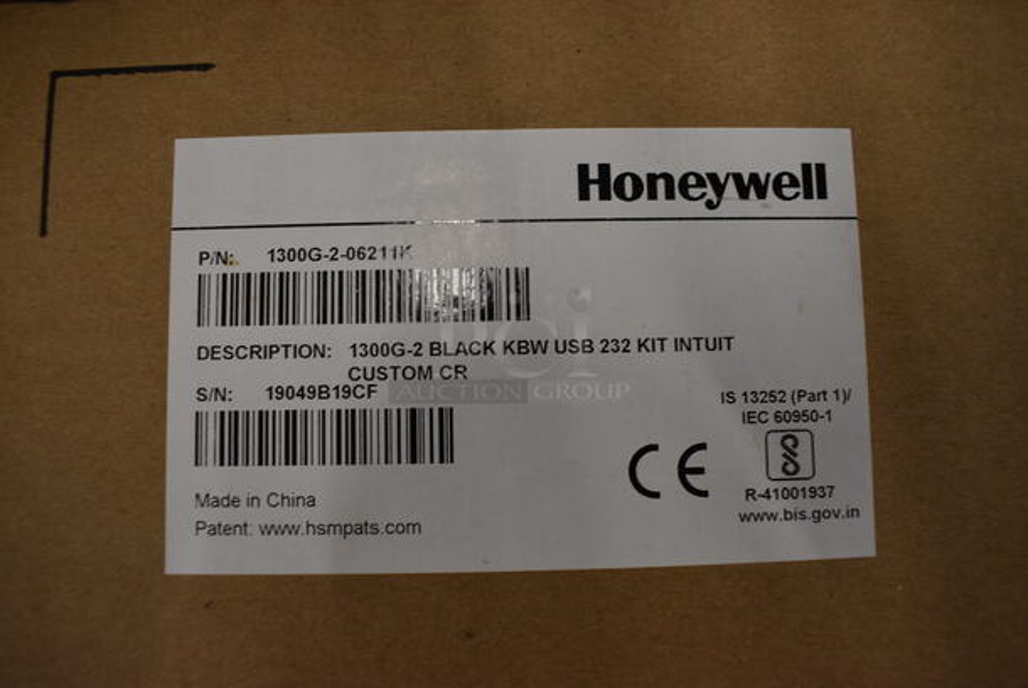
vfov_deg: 48.0
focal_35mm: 27
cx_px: 514
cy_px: 344
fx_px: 772
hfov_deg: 67.3
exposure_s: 1/60
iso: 800
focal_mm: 18
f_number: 5.6
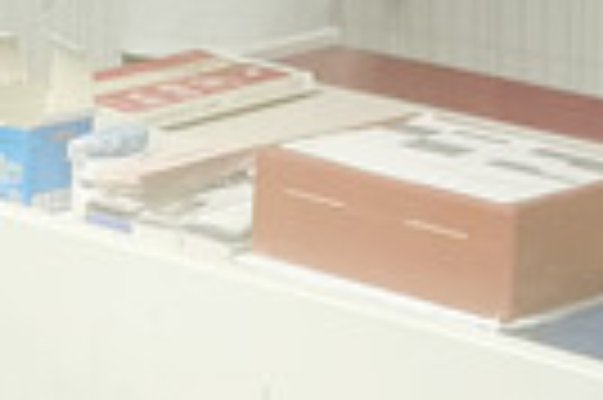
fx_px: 2392
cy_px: -494
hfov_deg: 13.3
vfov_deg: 8.8
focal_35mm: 143
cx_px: 990
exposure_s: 1/50
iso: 125
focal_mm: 6.71
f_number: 1.9
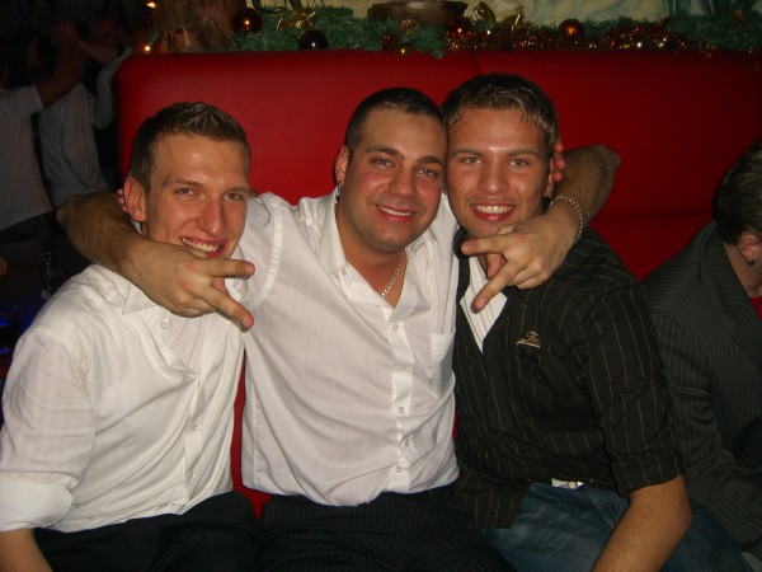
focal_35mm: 38
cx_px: 381
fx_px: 836
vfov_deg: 37.7
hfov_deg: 49.0
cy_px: 286
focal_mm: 7.9
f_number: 2.8
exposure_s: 1/60
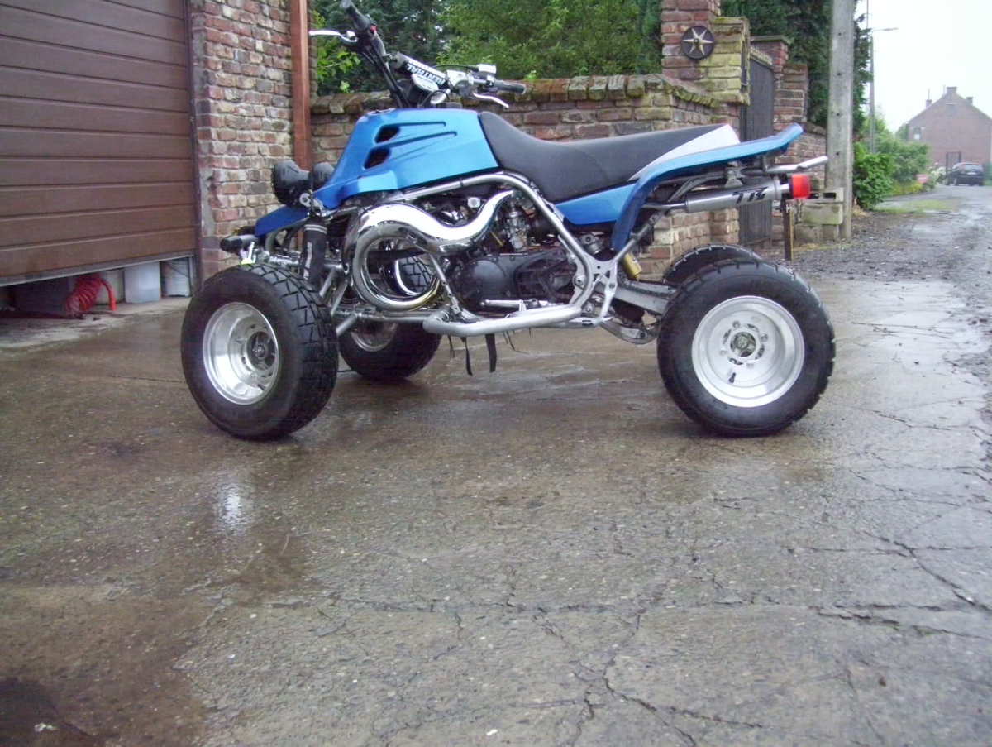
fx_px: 1033
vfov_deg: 39.7
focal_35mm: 36
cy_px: 374
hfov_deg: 51.3
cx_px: 496
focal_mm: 6
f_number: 2.7
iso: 800
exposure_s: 1/250
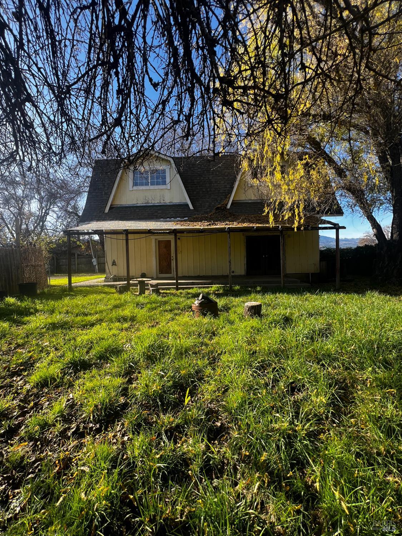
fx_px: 201
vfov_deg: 106.2
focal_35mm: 13
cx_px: 201
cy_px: 268
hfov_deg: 89.9
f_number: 1.8
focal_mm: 1.57
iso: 32
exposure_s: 1/374
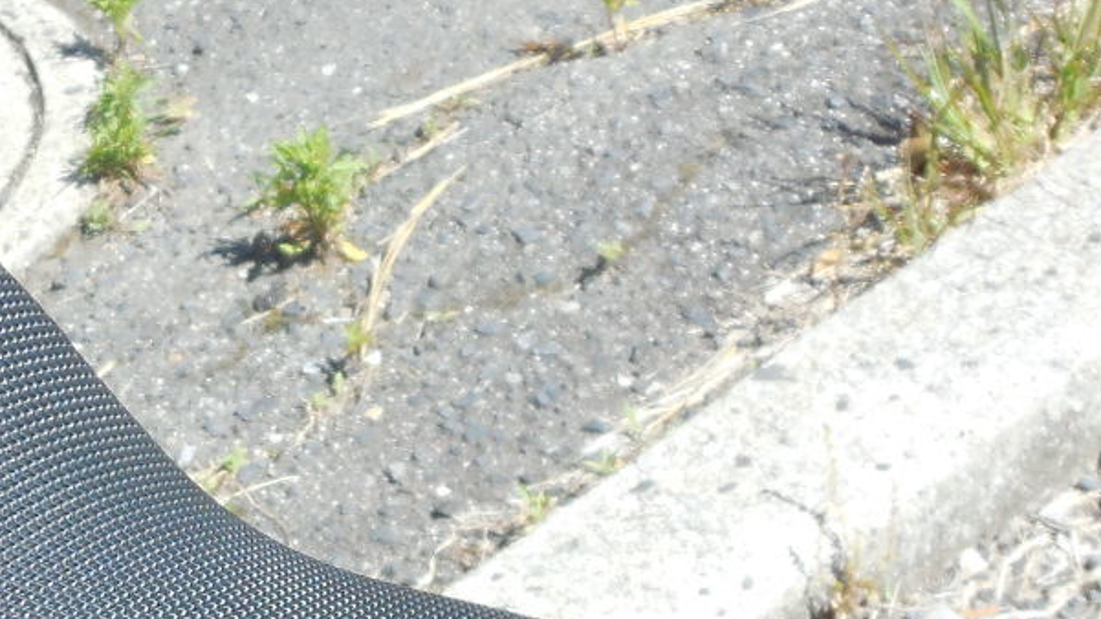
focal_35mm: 116
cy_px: 896
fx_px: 3386
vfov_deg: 10.1
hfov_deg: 18.2
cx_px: 145
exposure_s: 1/640
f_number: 3.6
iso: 125
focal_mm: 7.1
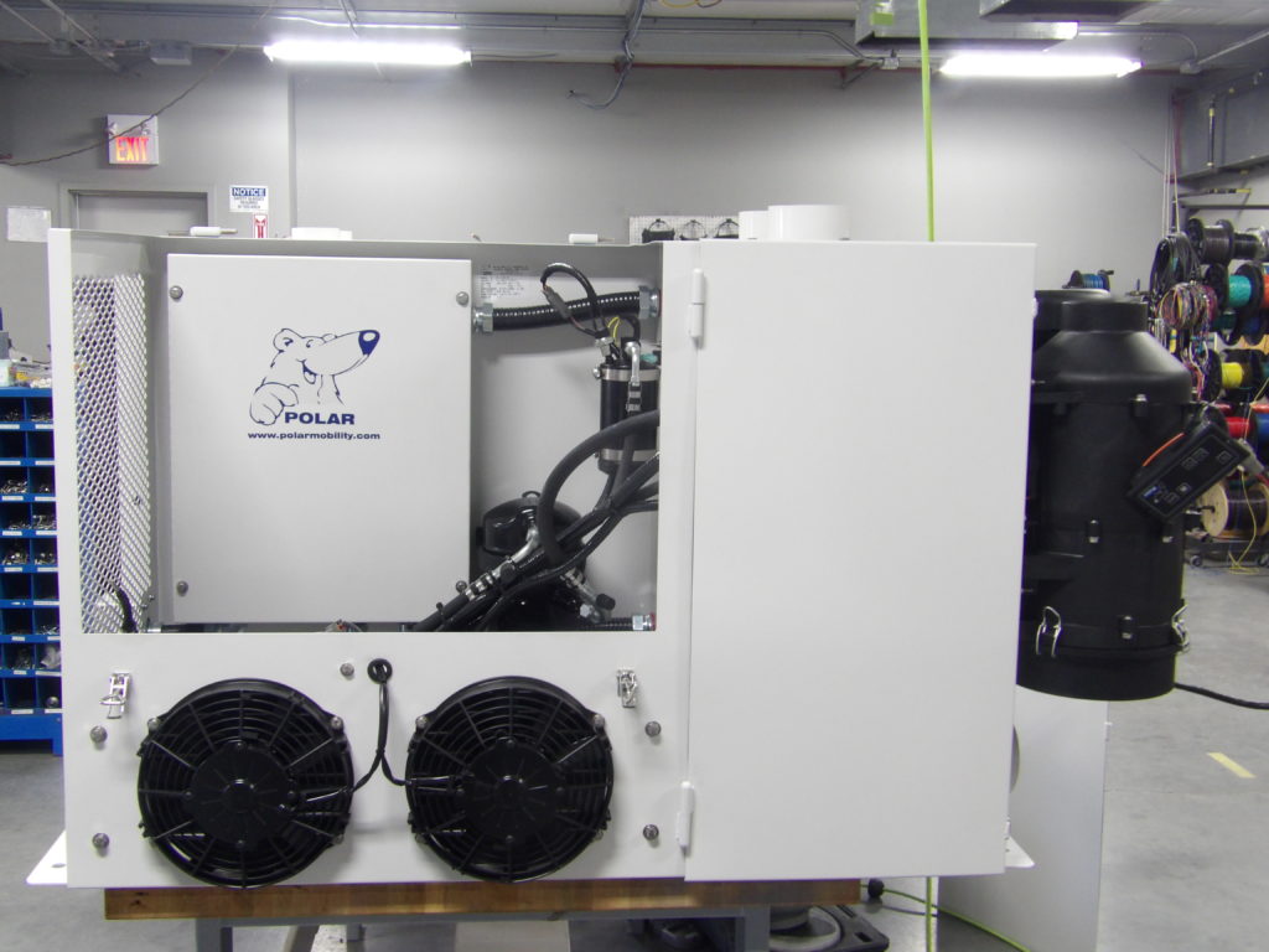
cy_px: 476
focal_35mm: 39
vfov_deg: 36.8
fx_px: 1430
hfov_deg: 47.9
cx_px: 634
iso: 263
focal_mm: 7
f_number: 3.7
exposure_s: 1/17
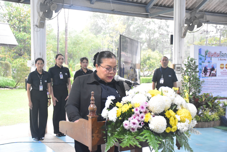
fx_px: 303
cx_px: 114
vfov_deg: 28.1
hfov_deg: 41.1
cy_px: 76
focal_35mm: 48
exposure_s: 1/100
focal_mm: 32
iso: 3200
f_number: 4
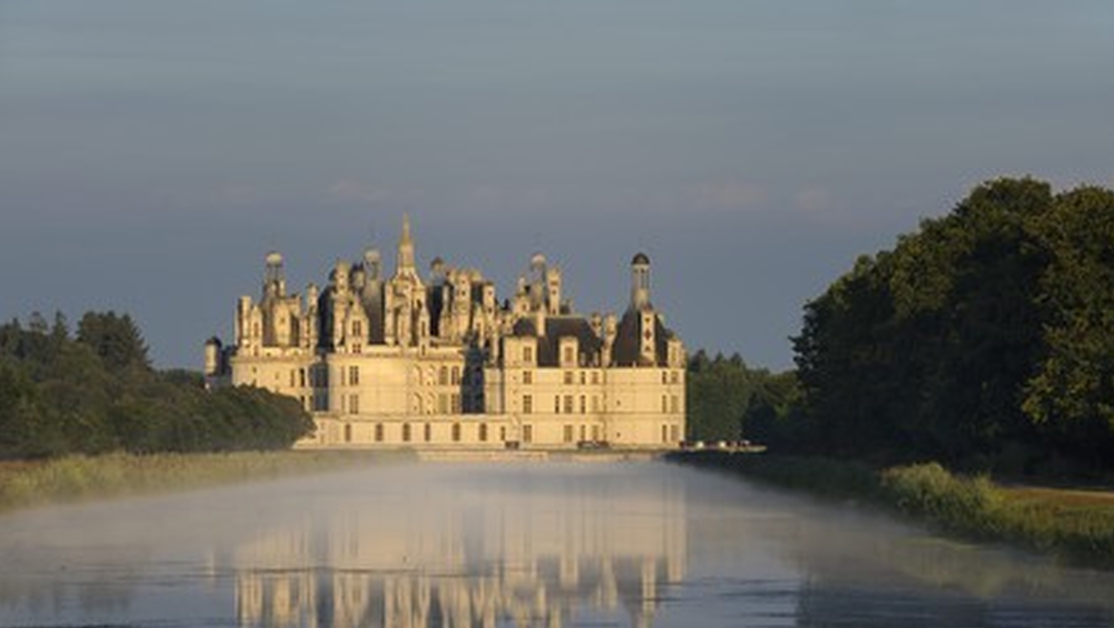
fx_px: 6235
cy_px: 371
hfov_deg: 10.2
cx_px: 558
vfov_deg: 5.8
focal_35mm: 211
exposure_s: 1/320
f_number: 10
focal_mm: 200
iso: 400
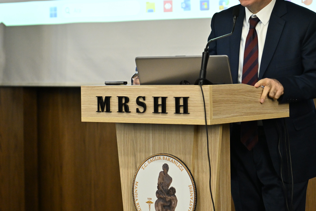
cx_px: 175
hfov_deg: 18.4
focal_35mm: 111
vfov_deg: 12.3
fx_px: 974
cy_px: 48
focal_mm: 70
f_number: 3.5
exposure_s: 1/125
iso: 3200
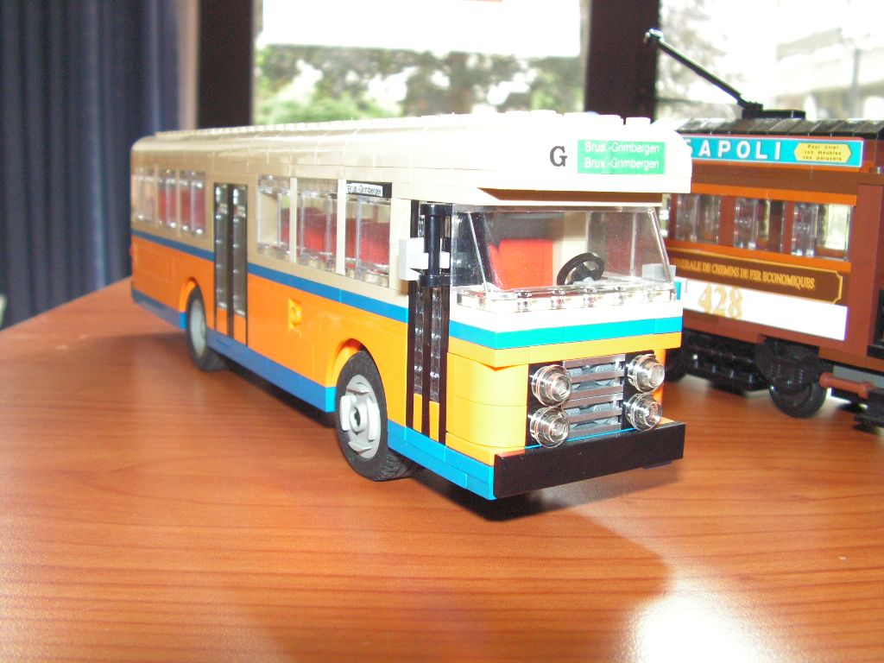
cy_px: 332
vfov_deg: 39.7
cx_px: 442
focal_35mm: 36
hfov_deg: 51.4
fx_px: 919
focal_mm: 6
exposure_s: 1/40
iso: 160
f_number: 3.2
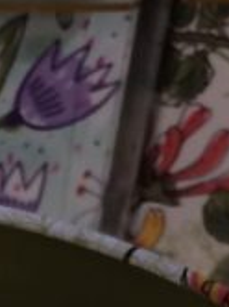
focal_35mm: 179
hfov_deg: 8.0
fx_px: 1583
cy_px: 679
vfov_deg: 10.0
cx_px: -166
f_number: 2.2
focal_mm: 4.15
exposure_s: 1/30
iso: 50
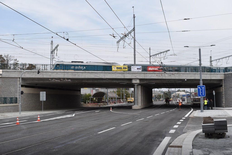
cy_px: 78
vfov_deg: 33.0
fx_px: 261
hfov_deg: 47.9
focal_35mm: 40
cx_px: 116
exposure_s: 1/250
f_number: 8
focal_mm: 27
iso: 100
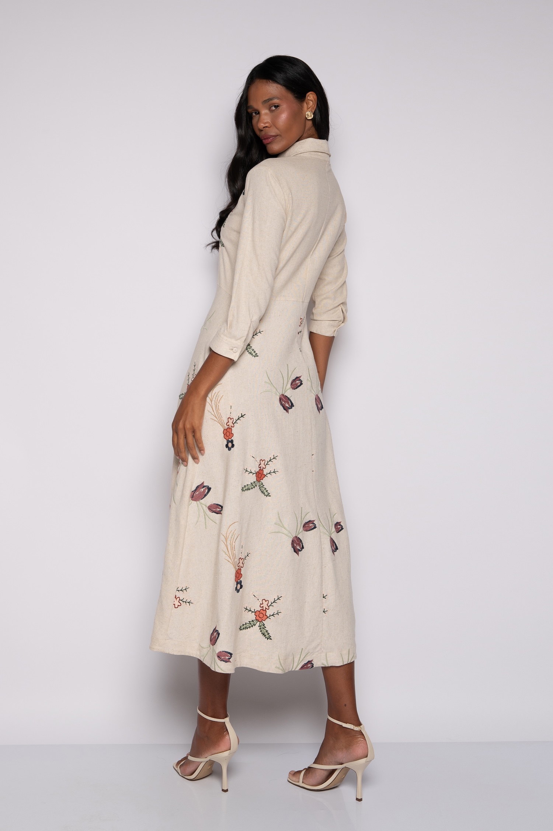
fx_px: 1061
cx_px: 276
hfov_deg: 29.2
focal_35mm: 46
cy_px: 416
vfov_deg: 42.8
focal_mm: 46
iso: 200
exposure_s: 1/160
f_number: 8
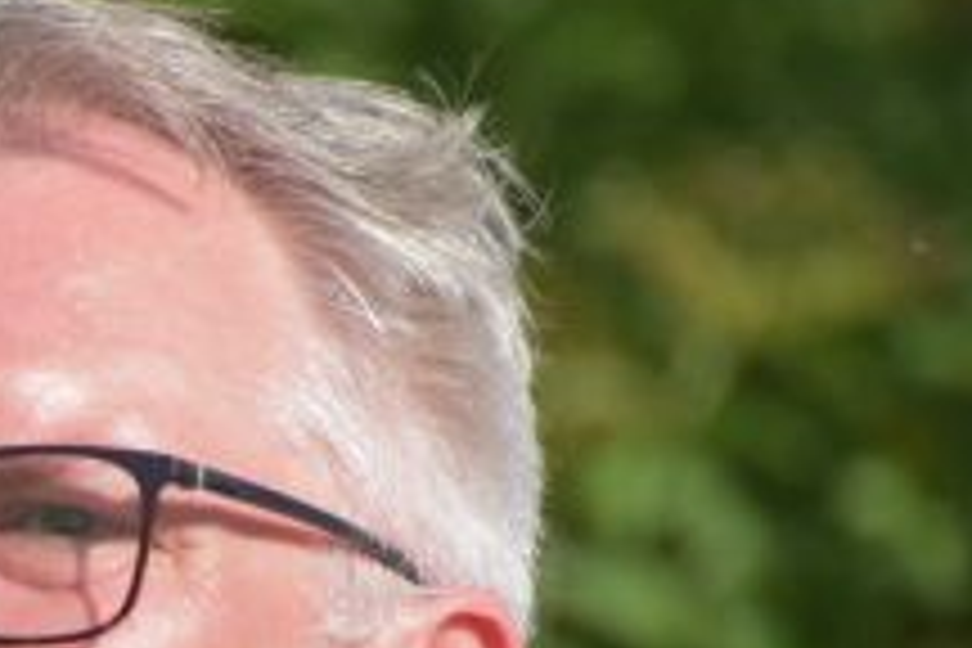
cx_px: -536
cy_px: 684
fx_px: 57667
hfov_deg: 1.0
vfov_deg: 0.6
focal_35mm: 2136
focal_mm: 300
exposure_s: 1/2000
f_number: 6.3
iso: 800
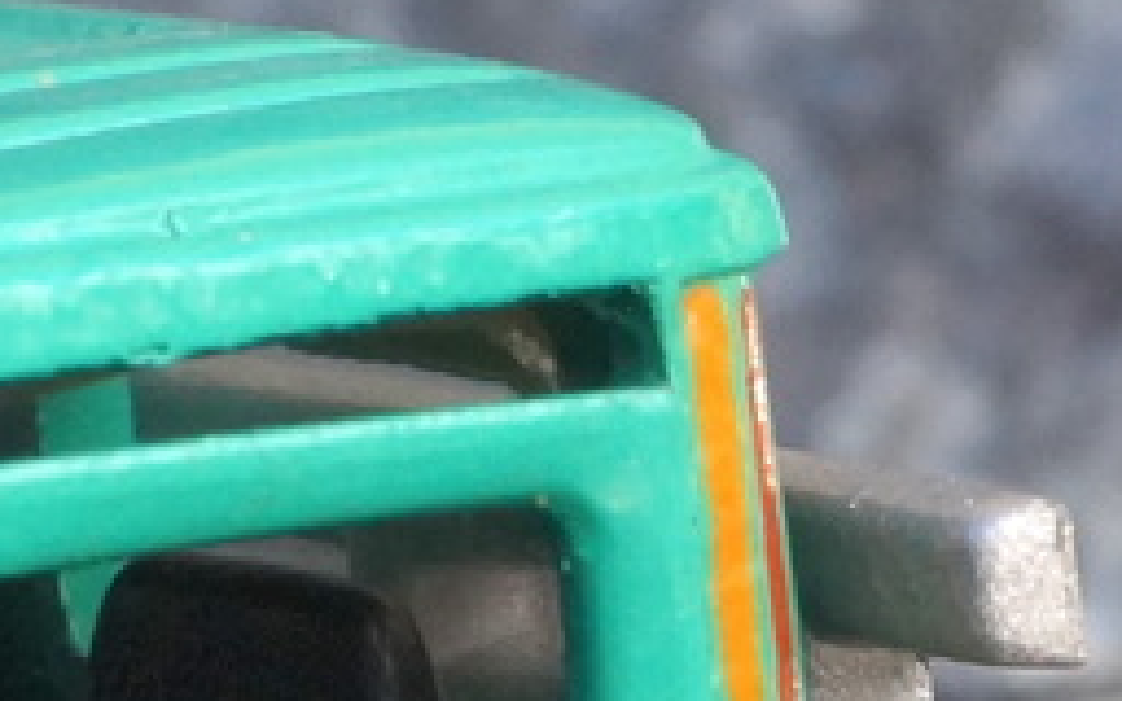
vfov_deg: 3.6
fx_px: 10947
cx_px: 1140
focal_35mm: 358
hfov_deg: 5.9
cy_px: 1452
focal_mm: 30
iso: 500
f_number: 18
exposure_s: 1/60
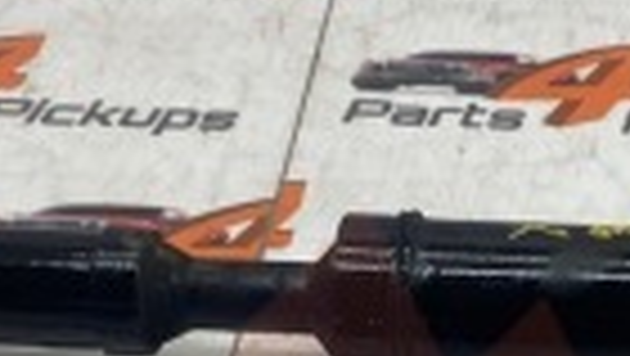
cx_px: 508
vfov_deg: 11.7
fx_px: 1689
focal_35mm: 101
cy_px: 453
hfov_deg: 20.9
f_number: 1.8
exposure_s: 1/123
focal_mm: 4.25
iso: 32
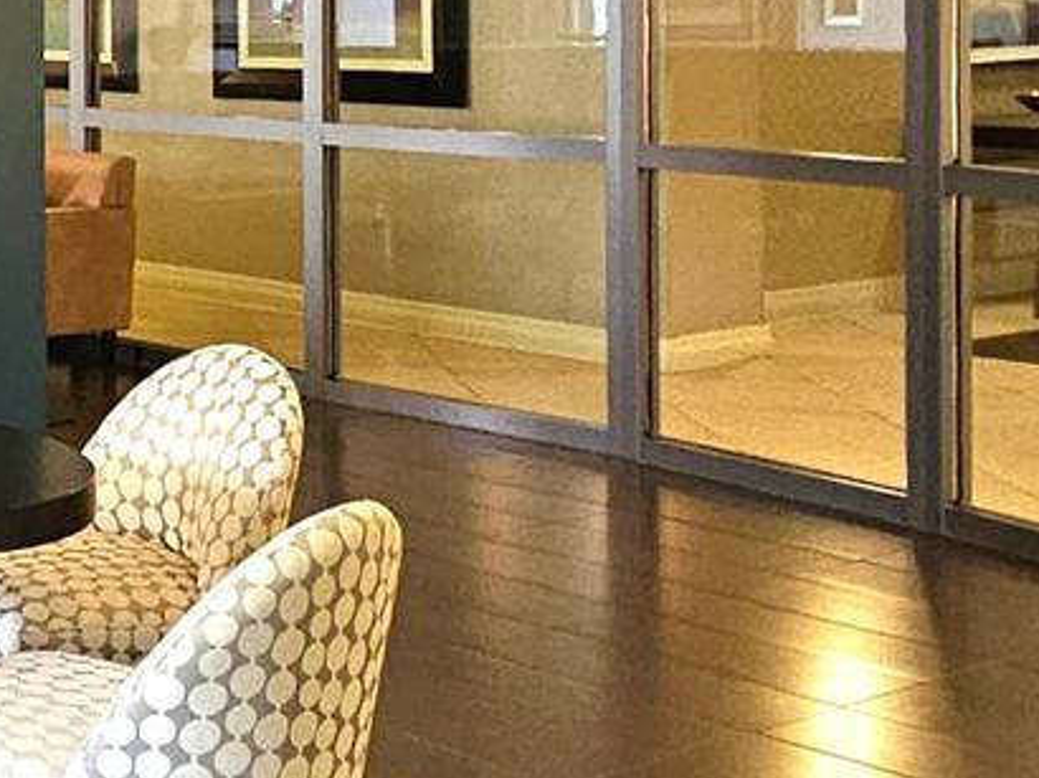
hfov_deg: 22.3
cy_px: -14
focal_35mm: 65
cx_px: -664
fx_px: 1950
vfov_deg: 21.7
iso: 400
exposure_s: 1/30
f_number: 2.2
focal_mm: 2.2
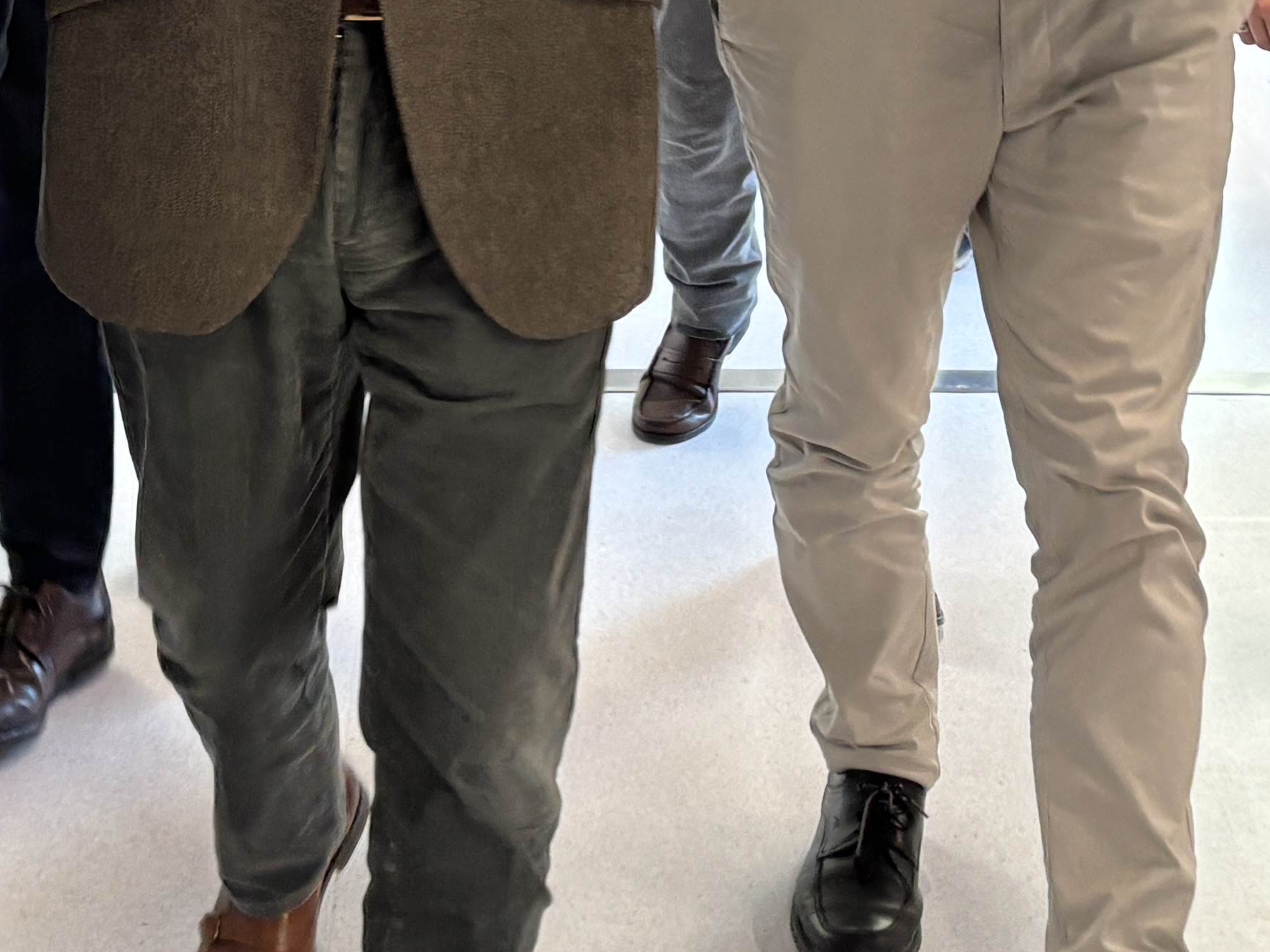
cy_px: -111
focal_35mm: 84
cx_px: 715
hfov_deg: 23.3
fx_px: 3082
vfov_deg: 17.0
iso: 125
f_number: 1.6
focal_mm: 5.96
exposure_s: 1/97
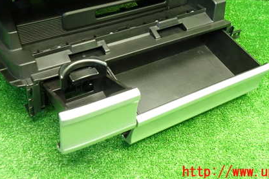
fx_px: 336
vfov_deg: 29.2
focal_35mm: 45
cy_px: 35
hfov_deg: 43.6
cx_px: 134
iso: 500
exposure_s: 1/30
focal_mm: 5.4
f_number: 2.3
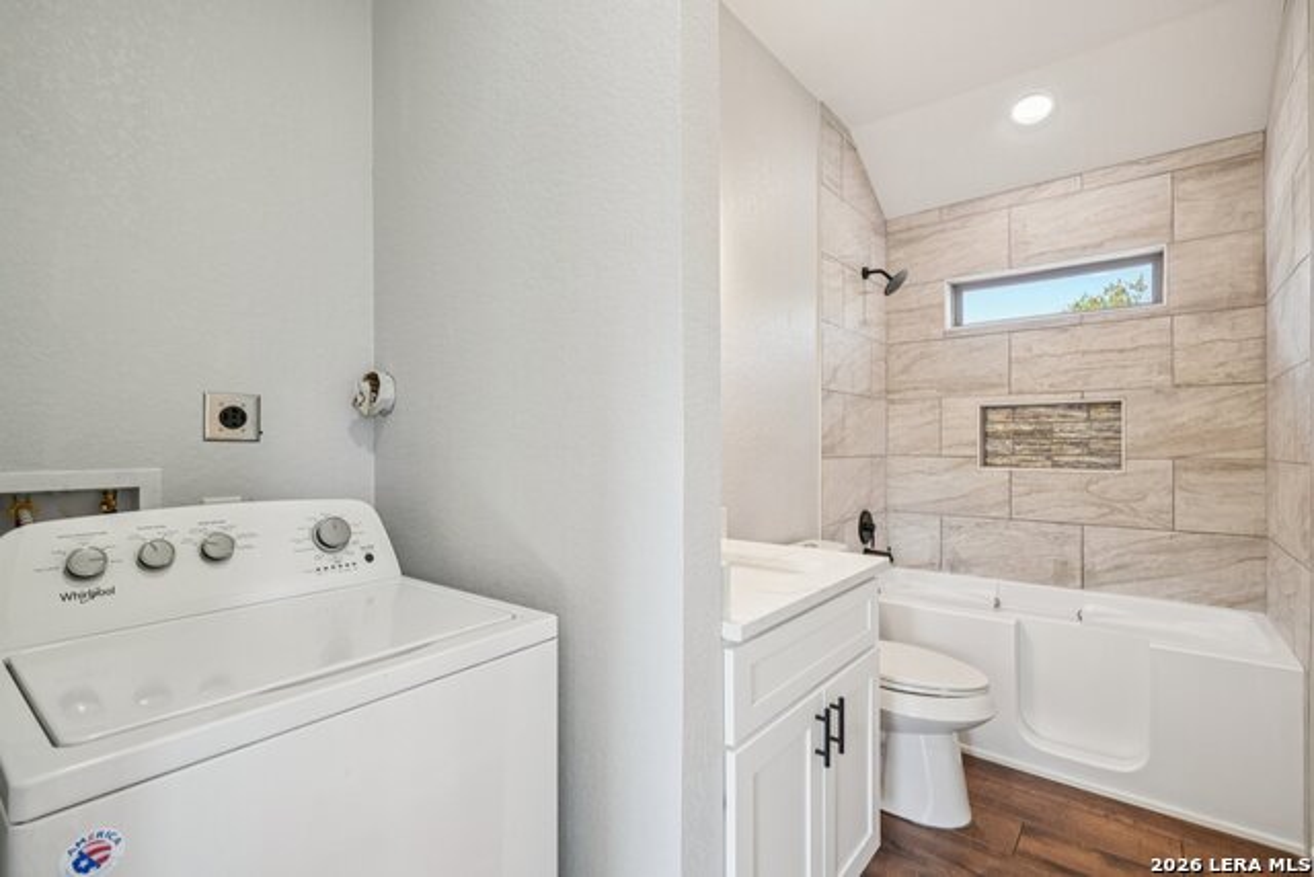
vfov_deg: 73.8
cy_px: 438
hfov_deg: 96.7
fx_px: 584
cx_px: 657
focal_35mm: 16
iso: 400
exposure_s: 1/20
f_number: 8
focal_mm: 16
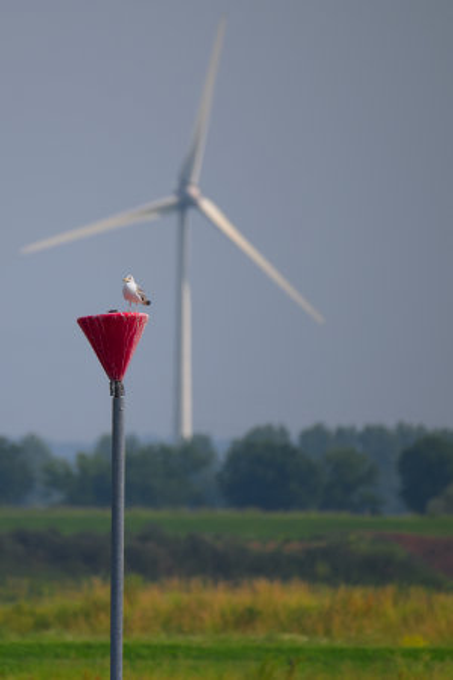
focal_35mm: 500
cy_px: 340
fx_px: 9437
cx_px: 226
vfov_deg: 4.1
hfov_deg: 2.7
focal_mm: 500
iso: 640
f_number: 5.6
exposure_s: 1/5000
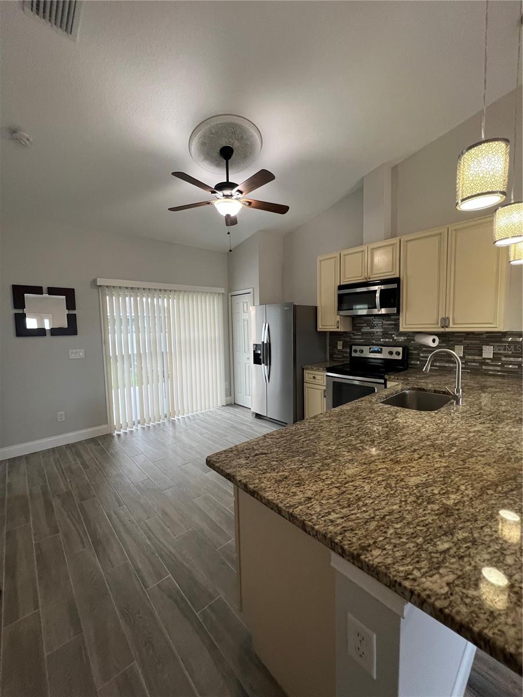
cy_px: 348
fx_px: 262
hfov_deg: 89.9
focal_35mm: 13
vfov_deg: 106.2
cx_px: 262
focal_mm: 1.57
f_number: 1.8
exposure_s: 1/60
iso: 160
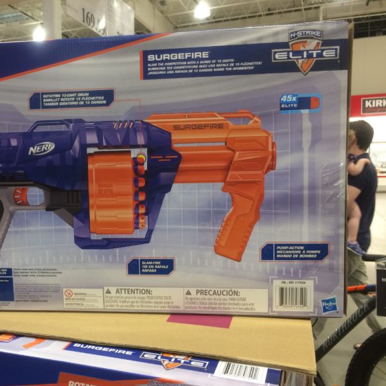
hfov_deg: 46.4
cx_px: 125
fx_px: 442
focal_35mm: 35
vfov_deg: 47.2
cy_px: 195
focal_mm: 4.15
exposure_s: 1/30
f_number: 2.2
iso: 100
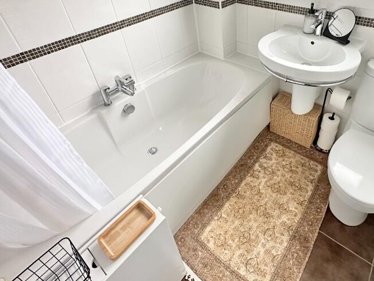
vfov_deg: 59.3
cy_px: 87
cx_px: 229
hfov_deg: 75.3
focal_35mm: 22
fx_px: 238
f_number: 2.2
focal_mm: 2.22
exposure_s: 1/85
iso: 320
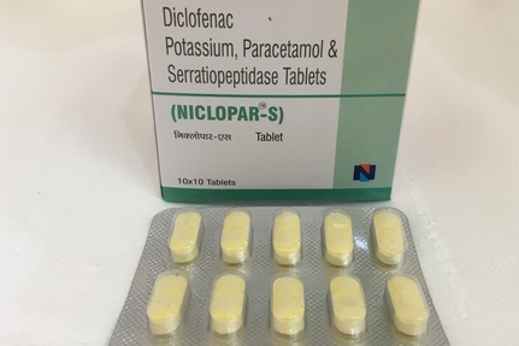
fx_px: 504
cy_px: 134
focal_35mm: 35
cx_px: 281
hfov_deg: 54.4
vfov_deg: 37.6
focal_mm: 4.15
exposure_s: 1/33
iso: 64
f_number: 2.2
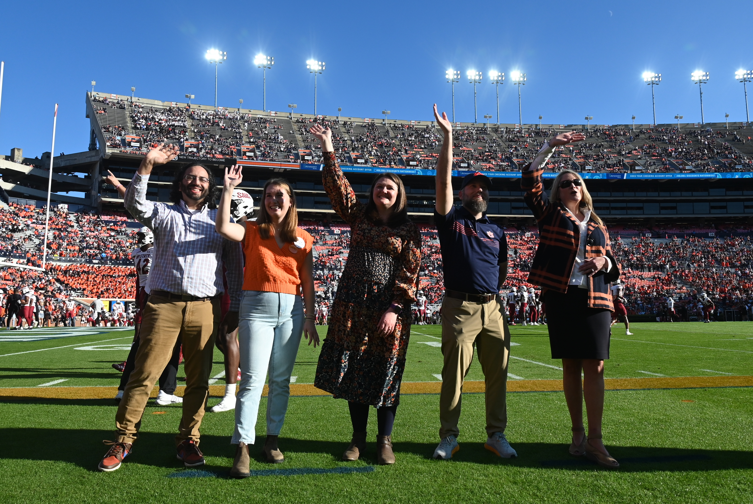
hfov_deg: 65.4
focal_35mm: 28
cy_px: 252
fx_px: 586
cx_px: 376
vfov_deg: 46.5
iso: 320
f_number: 5.6
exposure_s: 1/1600
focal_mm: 19
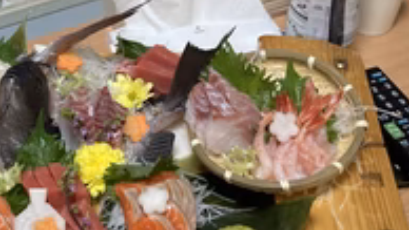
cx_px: 61
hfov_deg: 32.1
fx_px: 683
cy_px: 74
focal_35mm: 63
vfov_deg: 19.0
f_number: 1.8
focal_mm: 3.99
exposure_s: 1/60
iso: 200
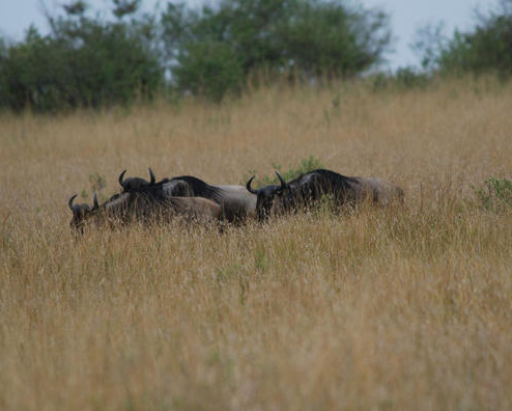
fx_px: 12102
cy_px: 210
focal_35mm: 798
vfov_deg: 1.9
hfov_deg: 2.4
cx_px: 286
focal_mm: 400
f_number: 5.6
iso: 100
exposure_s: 1/200
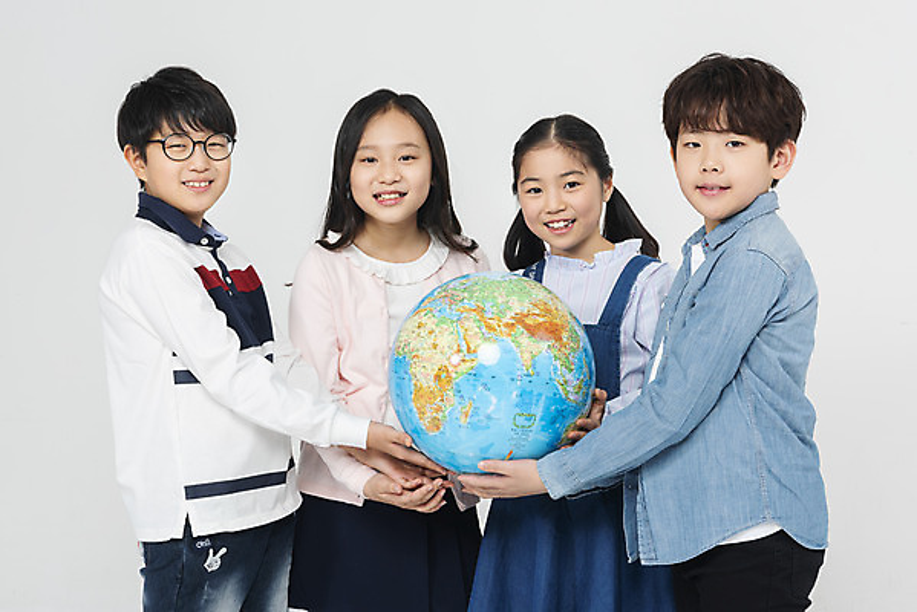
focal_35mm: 70
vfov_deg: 19.5
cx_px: 458
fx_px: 1784
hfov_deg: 28.8
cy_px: 306
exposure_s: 1/125
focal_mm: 70
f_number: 20
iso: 100
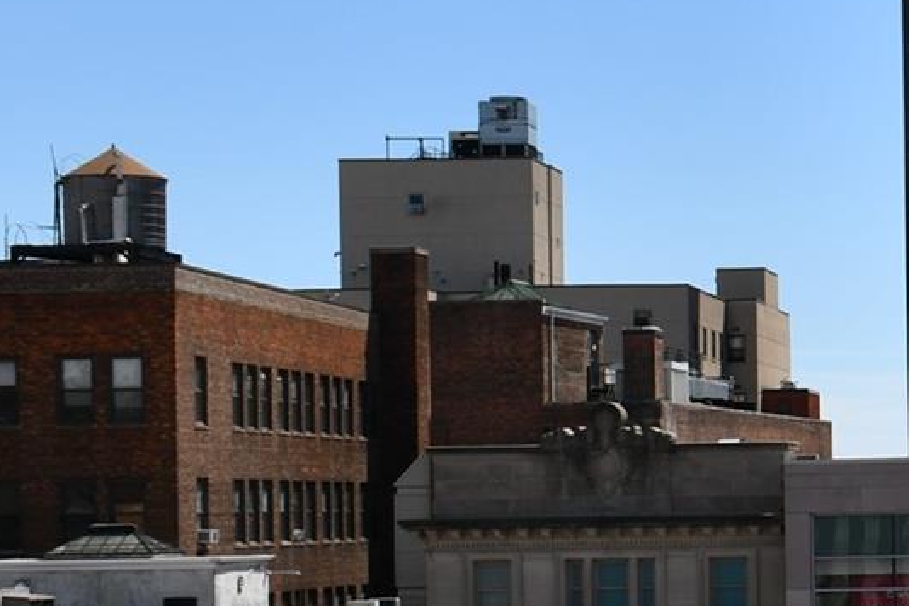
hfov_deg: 16.0
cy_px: 484
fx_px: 2904
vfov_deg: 11.9
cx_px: 1432
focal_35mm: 115
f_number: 13
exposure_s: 1/250
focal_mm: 20
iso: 100
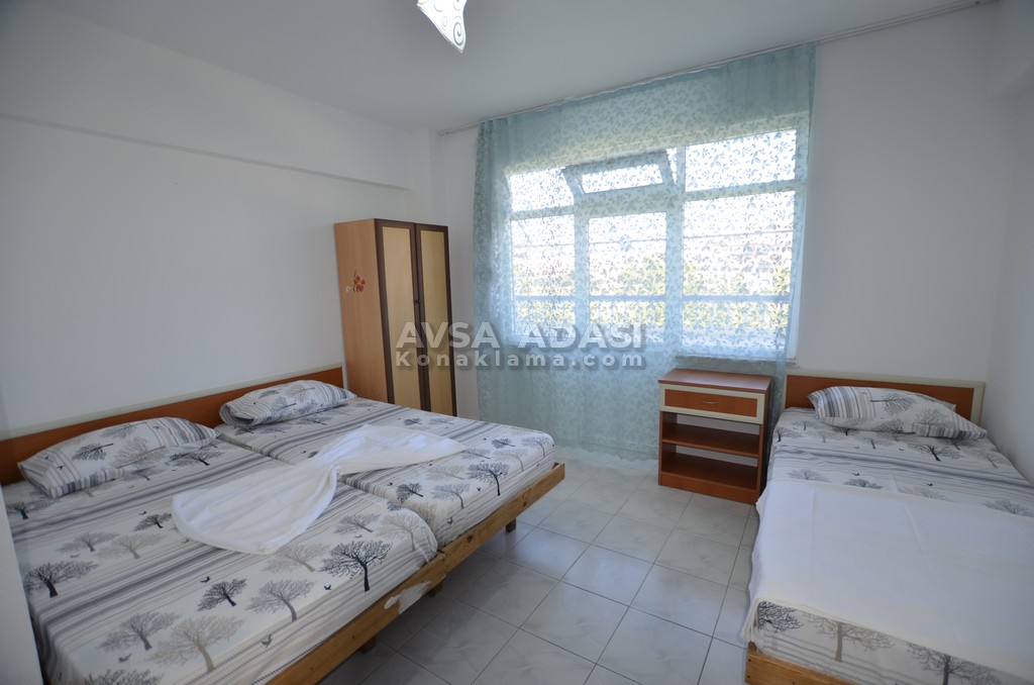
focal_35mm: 15
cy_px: 342
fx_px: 430
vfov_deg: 77.1
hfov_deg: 100.5
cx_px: 517
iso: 200
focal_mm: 10
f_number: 3.5
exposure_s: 1/180
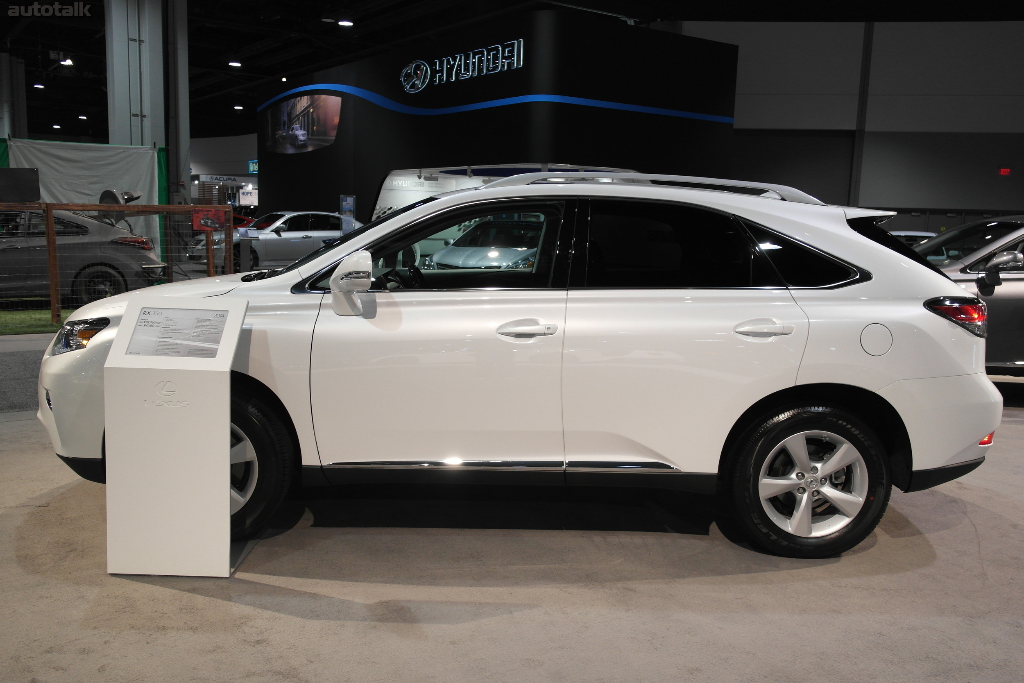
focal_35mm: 30
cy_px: 342
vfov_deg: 43.6
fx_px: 853
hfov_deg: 61.9
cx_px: 512
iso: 400
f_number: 3.5
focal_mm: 20
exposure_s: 1/80
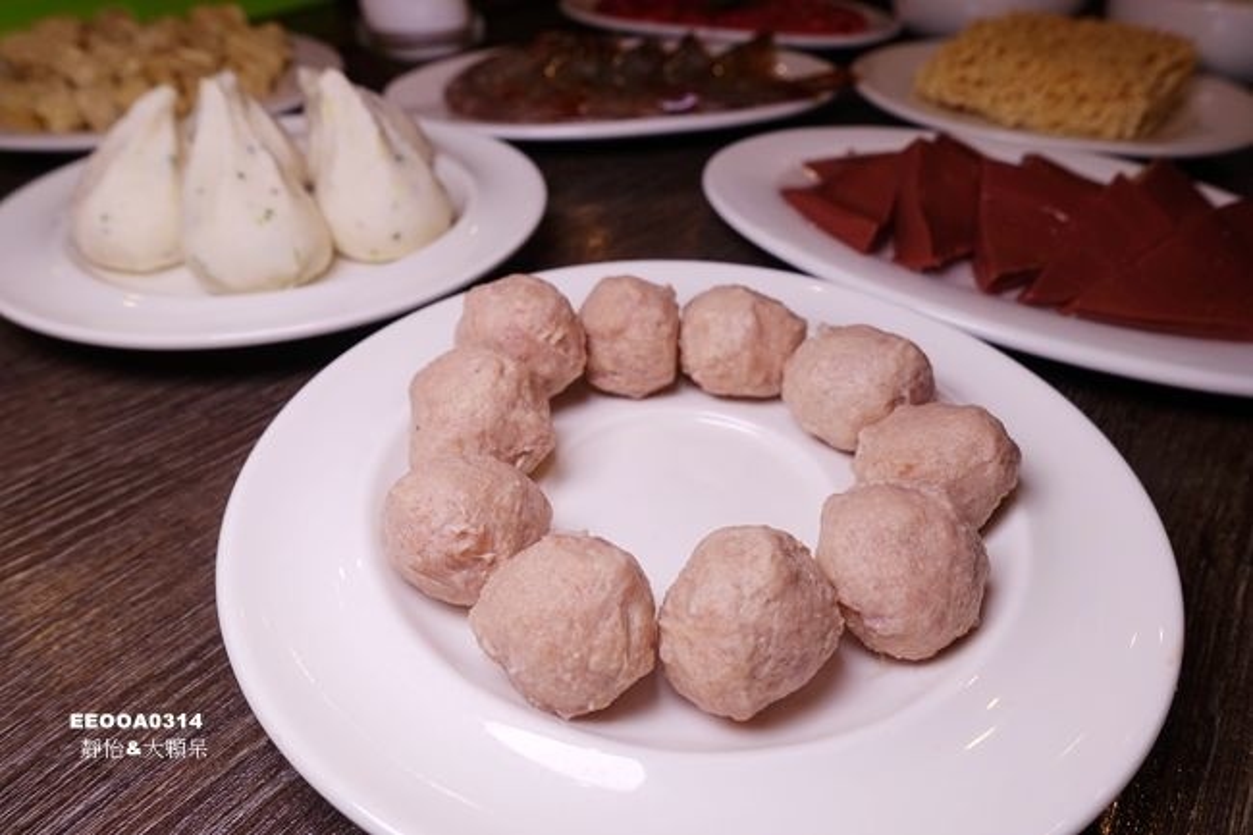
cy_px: 418
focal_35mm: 24
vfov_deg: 53.1
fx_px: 835
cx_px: 626
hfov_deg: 73.8
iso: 125
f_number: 4
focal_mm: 8.8
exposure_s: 1/125
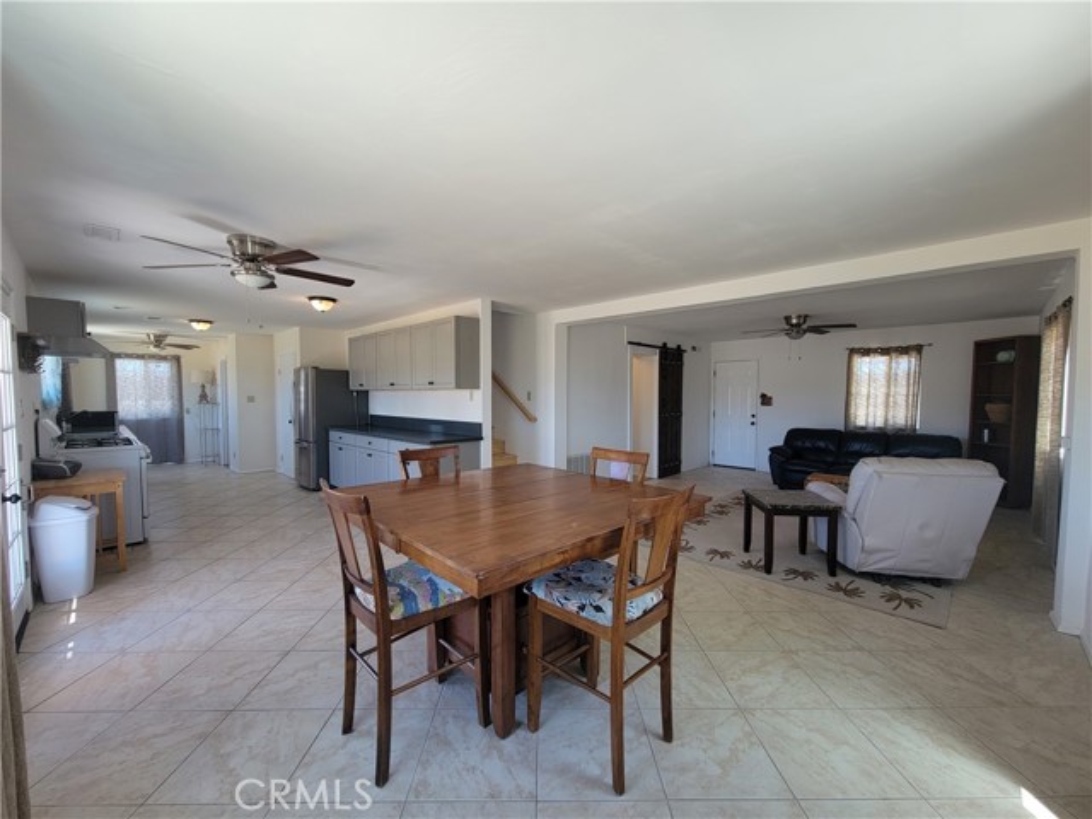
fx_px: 410
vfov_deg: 89.9
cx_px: 546
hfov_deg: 106.2
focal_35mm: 13
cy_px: 410
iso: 80
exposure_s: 1/60
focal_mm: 2.2
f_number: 2.2
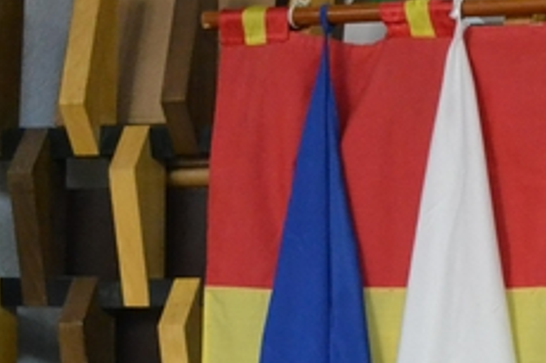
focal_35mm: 110
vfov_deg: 12.2
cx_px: 871
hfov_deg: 16.6
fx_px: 1663
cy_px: 421
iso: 3200
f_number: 4
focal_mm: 21
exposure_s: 1/80
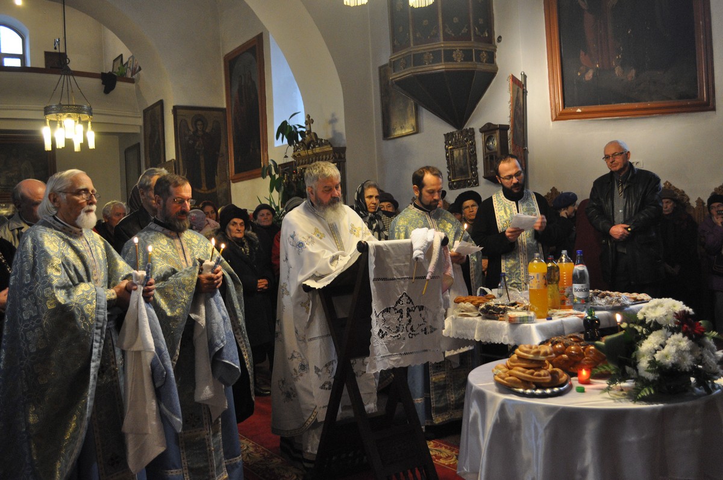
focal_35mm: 33
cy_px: 240
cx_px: 362
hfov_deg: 57.3
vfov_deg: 39.9
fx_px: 662
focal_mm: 22
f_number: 4
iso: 1600
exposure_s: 1/60
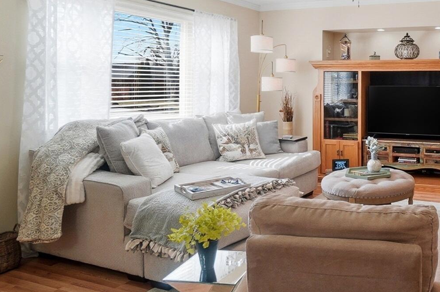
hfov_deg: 54.4
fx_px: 366
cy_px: 95
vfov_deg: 42.8
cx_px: 392
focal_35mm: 30
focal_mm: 10
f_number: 7.1
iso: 125
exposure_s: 1/100
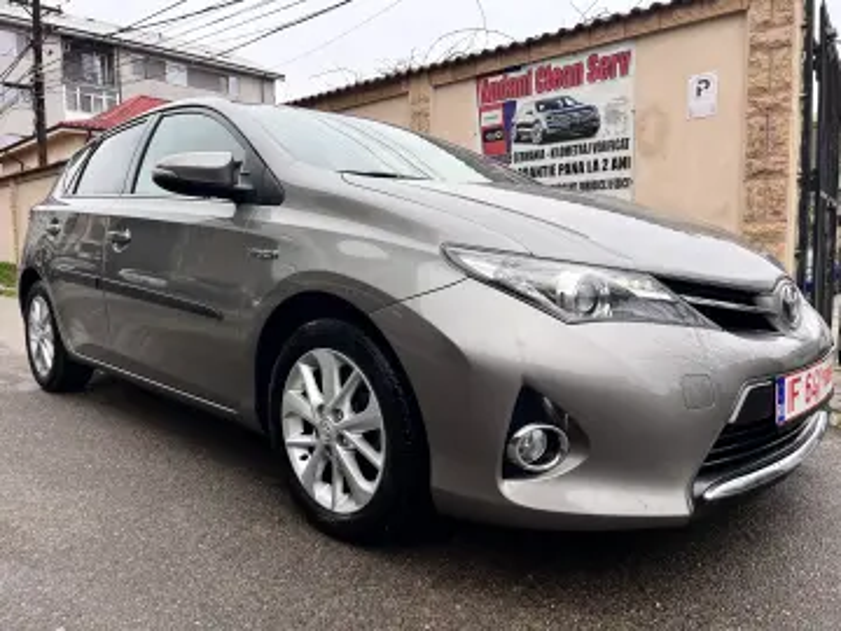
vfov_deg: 53.1
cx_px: 420
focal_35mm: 26
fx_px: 632
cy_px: 316
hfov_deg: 67.3
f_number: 1.6
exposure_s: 1/975
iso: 50
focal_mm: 5.1
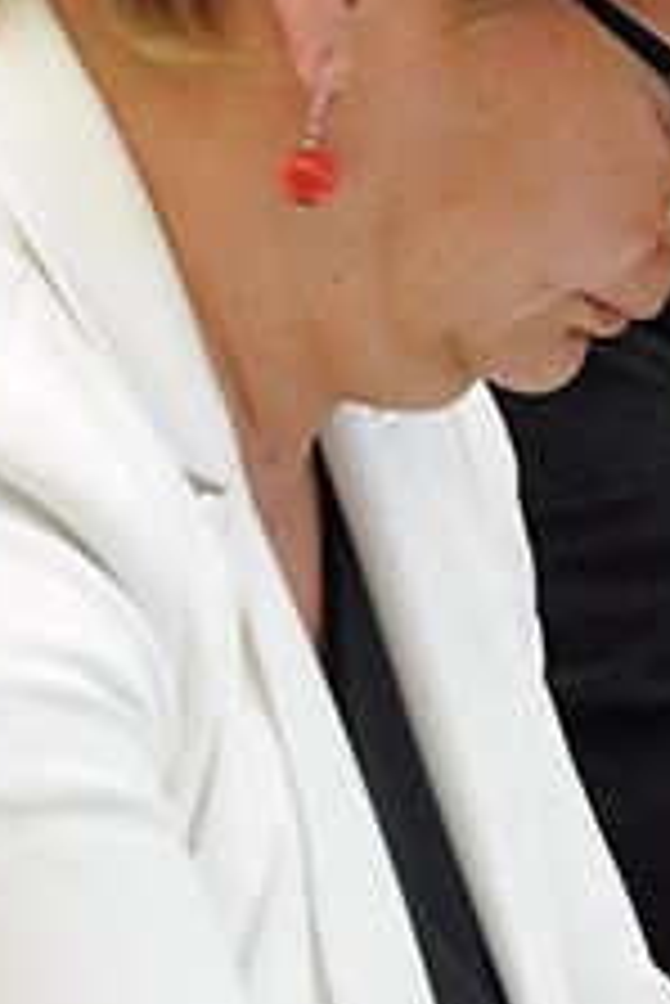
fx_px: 15580
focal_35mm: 559
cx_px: 697
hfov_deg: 2.5
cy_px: 403
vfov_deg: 3.7
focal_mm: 98
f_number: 5.6
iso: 1000
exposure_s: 1/80
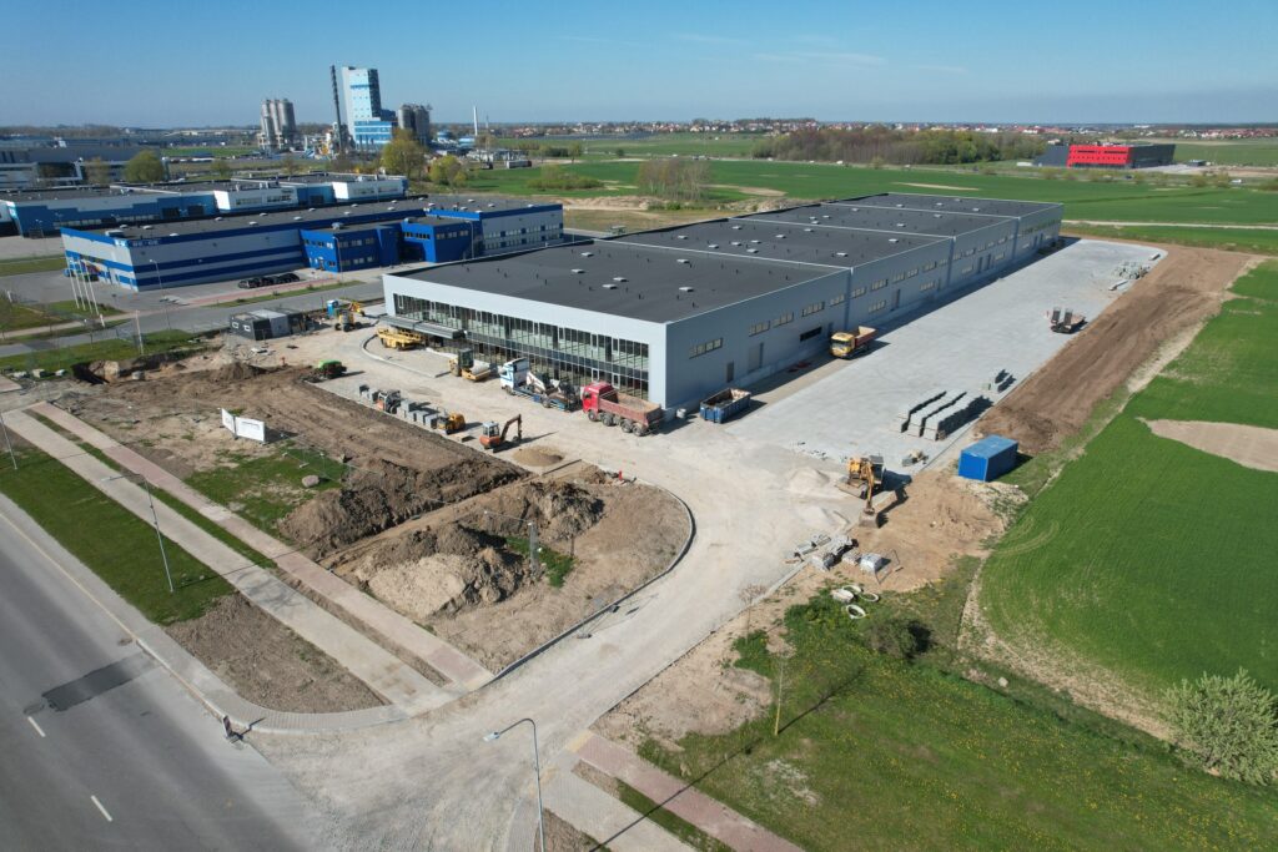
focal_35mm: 22
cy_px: 426
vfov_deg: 57.2
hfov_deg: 78.6
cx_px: 639
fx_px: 781
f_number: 2.8
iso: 100
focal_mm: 8.38
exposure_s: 1/2000
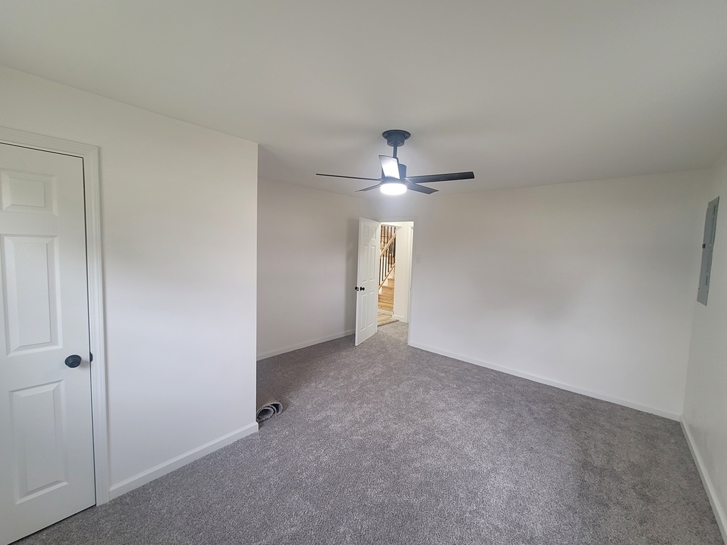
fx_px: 273
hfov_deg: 106.2
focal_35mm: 13
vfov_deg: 89.9
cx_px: 364
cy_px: 272
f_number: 2.2
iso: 160
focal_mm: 2.2
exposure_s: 1/60
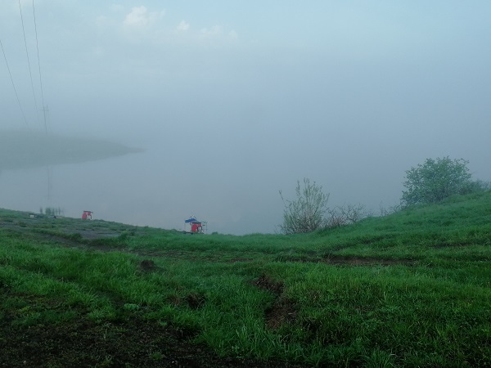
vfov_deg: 39.7
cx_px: 246
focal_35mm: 36
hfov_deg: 51.4
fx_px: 511
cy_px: 184
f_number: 2.2
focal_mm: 3.95
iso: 50
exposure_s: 1/540
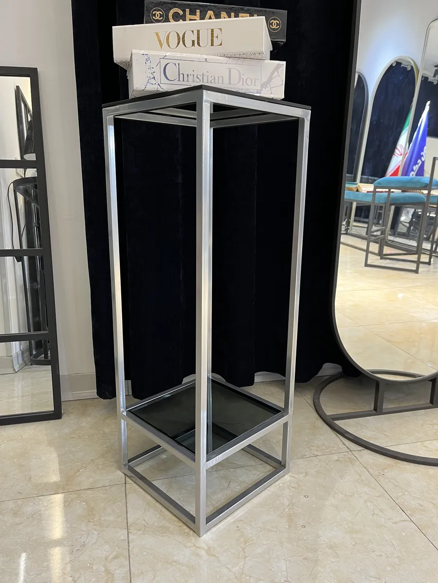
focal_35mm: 26
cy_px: 292
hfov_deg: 53.1
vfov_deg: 67.3
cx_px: 219
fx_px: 439
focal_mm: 5.1
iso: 80
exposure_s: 1/50
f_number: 1.6
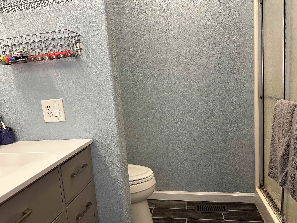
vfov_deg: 51.3
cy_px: 122
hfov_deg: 65.3
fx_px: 232
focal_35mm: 27
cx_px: 139
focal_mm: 6.86
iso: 200
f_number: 1.78
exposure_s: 1/120
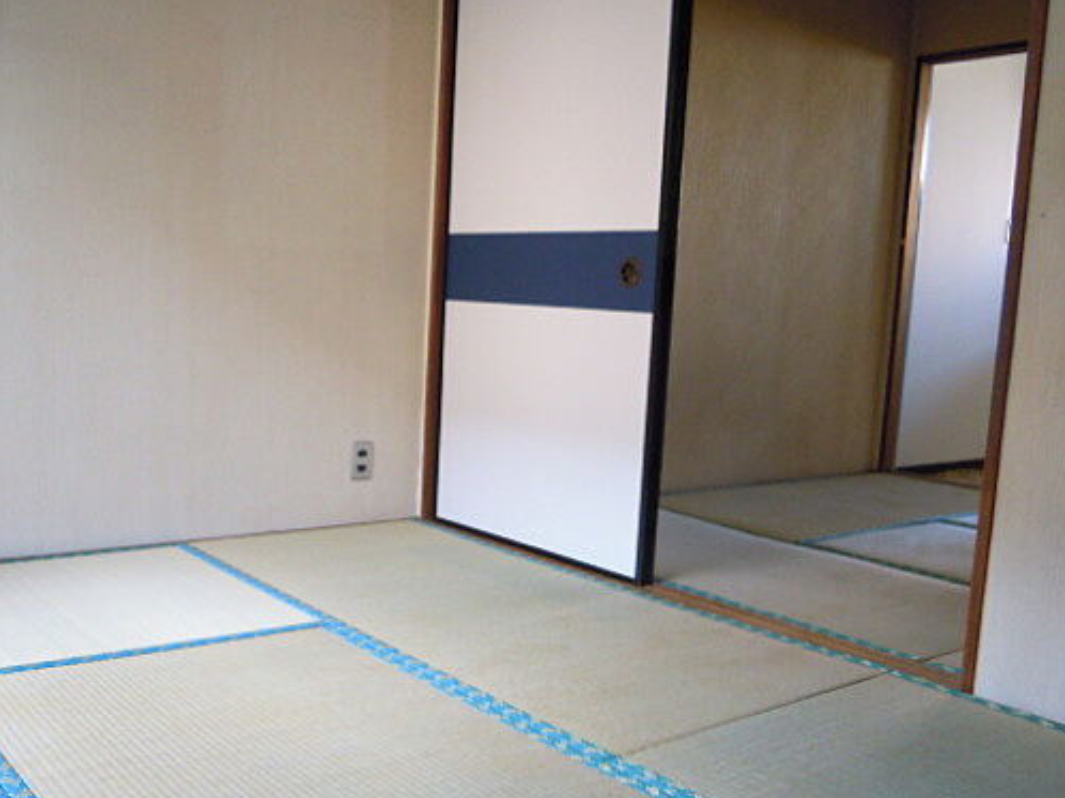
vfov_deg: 39.5
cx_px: 460
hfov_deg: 51.2
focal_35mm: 36
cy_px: 460
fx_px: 1107
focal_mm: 5
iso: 400
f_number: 2.7
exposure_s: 1/25
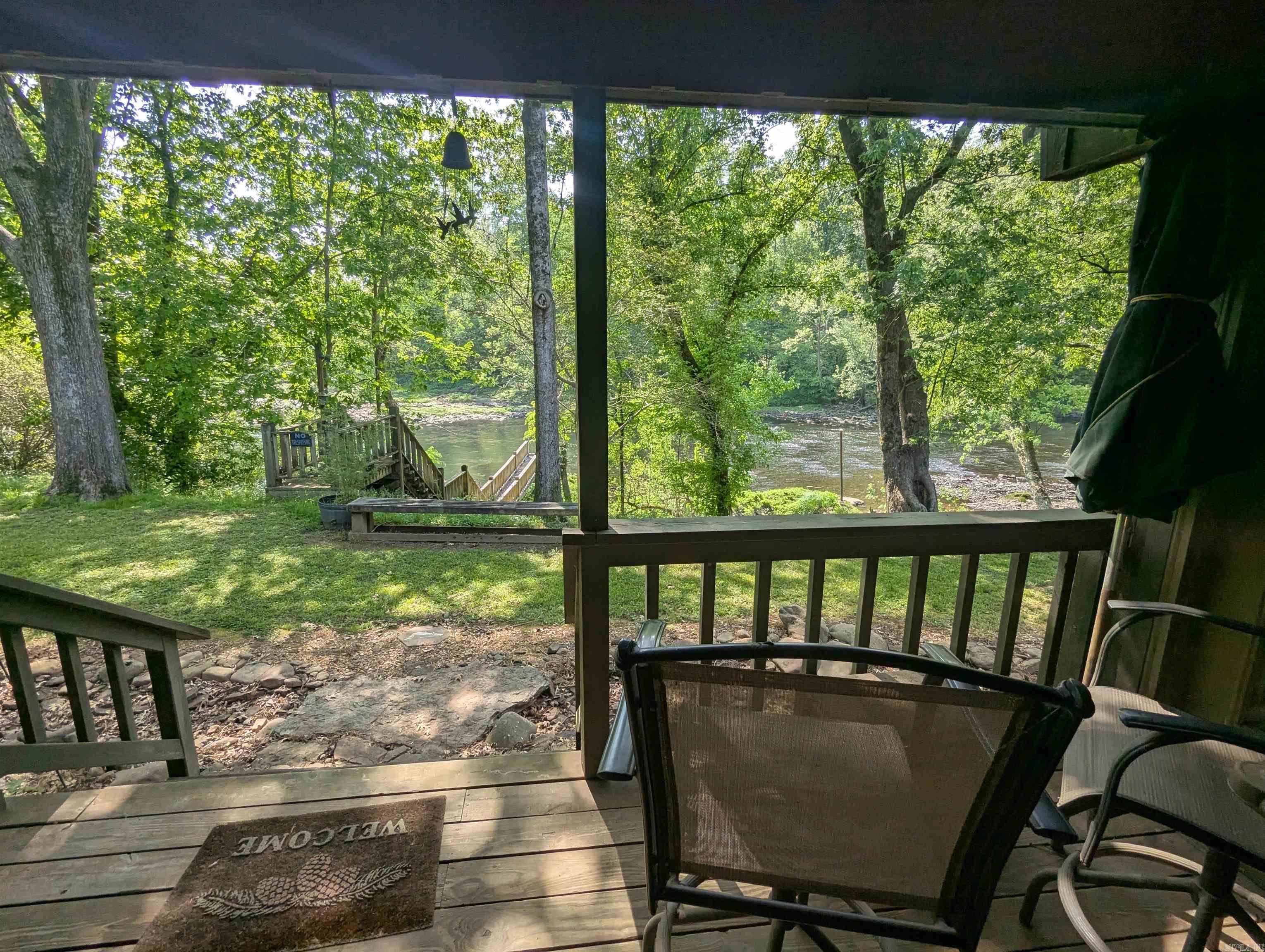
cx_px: 632
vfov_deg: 78.2
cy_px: 476
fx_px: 586
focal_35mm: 16
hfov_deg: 94.4
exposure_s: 1/411
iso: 45
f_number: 2.2
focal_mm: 2.35
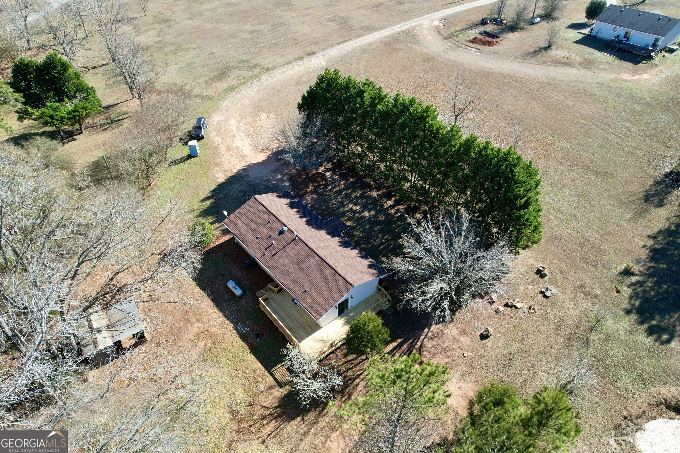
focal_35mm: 22
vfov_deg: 57.2
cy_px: 226
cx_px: 340
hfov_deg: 78.6
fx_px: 416
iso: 100
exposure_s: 1/640
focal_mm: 8.38
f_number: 2.8
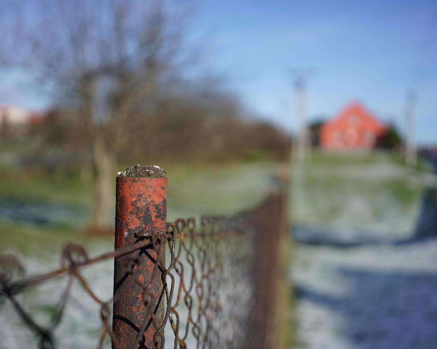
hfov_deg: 45.8
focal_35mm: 40
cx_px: 220
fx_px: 517
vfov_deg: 37.4
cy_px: 173
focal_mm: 35
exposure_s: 1/2000
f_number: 2.8
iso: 100
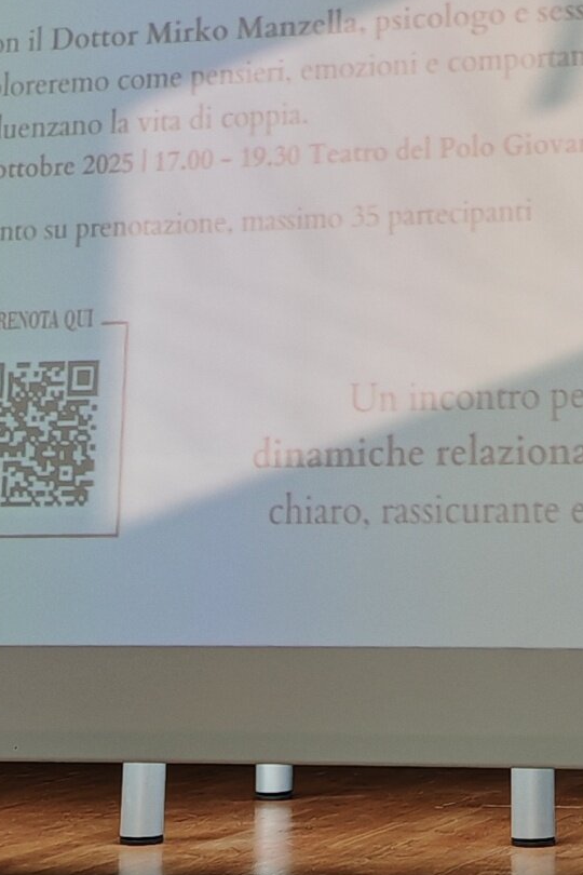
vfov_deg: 18.3
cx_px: 544
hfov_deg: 12.6
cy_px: -69
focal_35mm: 108
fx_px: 2623
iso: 100
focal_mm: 6.67
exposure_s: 1/100
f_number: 1.9
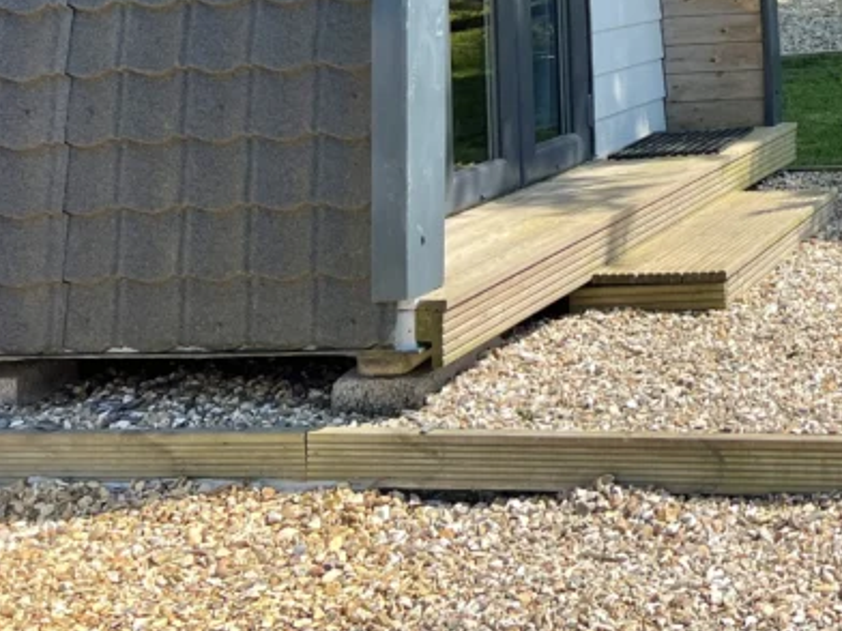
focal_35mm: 68
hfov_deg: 25.8
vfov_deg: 20.1
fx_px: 1654
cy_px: -159
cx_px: 988
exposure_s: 1/2762
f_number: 1.5
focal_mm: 5.7
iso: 50
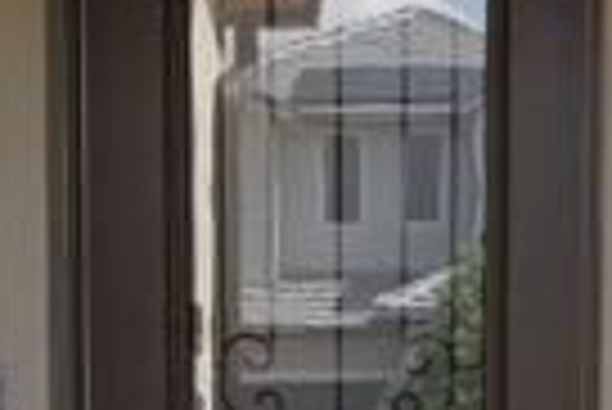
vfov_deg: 10.2
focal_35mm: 127
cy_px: 761
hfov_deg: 15.9
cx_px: 583
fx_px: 2161
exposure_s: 1/200
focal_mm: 18
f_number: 7.1
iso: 400
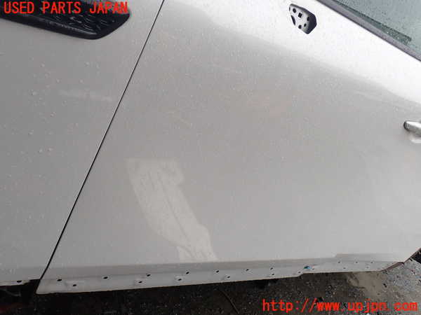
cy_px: 158
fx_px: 365
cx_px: 210
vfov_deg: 46.8
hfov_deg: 60.0
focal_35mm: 30
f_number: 3.2
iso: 100
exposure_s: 1/100
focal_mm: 5.4
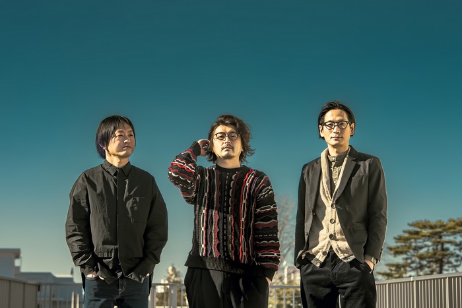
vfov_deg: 12.2
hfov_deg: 18.3
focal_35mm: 112
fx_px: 1438
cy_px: 154
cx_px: 231
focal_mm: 112
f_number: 7.1
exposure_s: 1/200
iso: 100
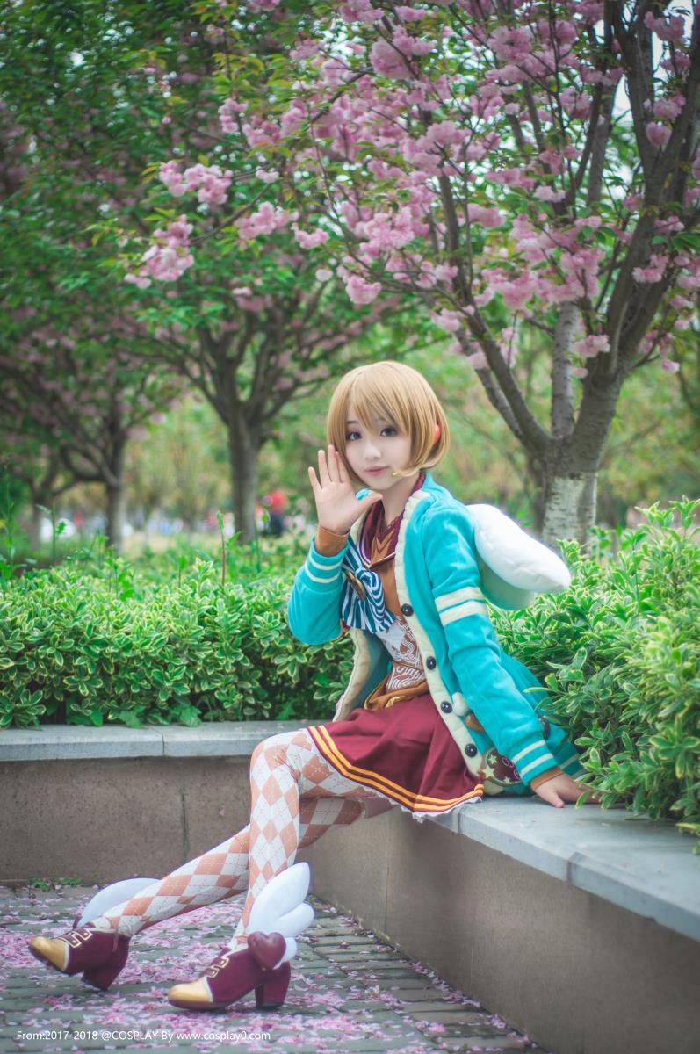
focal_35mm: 75
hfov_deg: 18.1
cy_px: 527
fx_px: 2193
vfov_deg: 27.0
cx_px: 350
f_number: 1.8
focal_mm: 50
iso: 100
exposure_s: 1/500
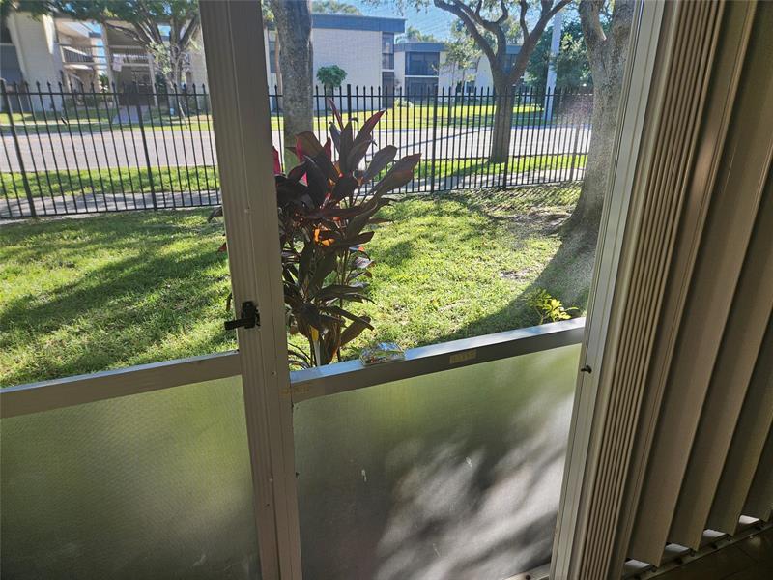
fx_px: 514
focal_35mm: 23
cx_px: 386
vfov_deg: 58.9
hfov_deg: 73.9
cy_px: 290
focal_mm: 5.4
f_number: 1.8
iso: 25
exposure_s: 1/180
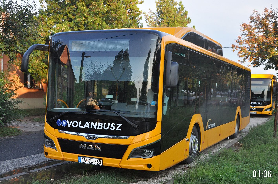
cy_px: 92
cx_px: 139
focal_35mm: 51
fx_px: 393
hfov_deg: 38.9
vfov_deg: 26.4
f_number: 4.2
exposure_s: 1/500
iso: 800
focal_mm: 34
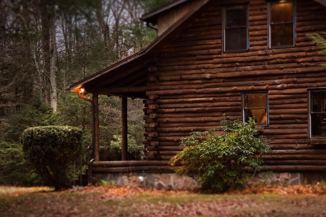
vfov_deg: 14.1
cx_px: 184
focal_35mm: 97
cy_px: 102
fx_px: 878
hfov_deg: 21.0
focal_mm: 65
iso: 3200
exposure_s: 1/800
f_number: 4
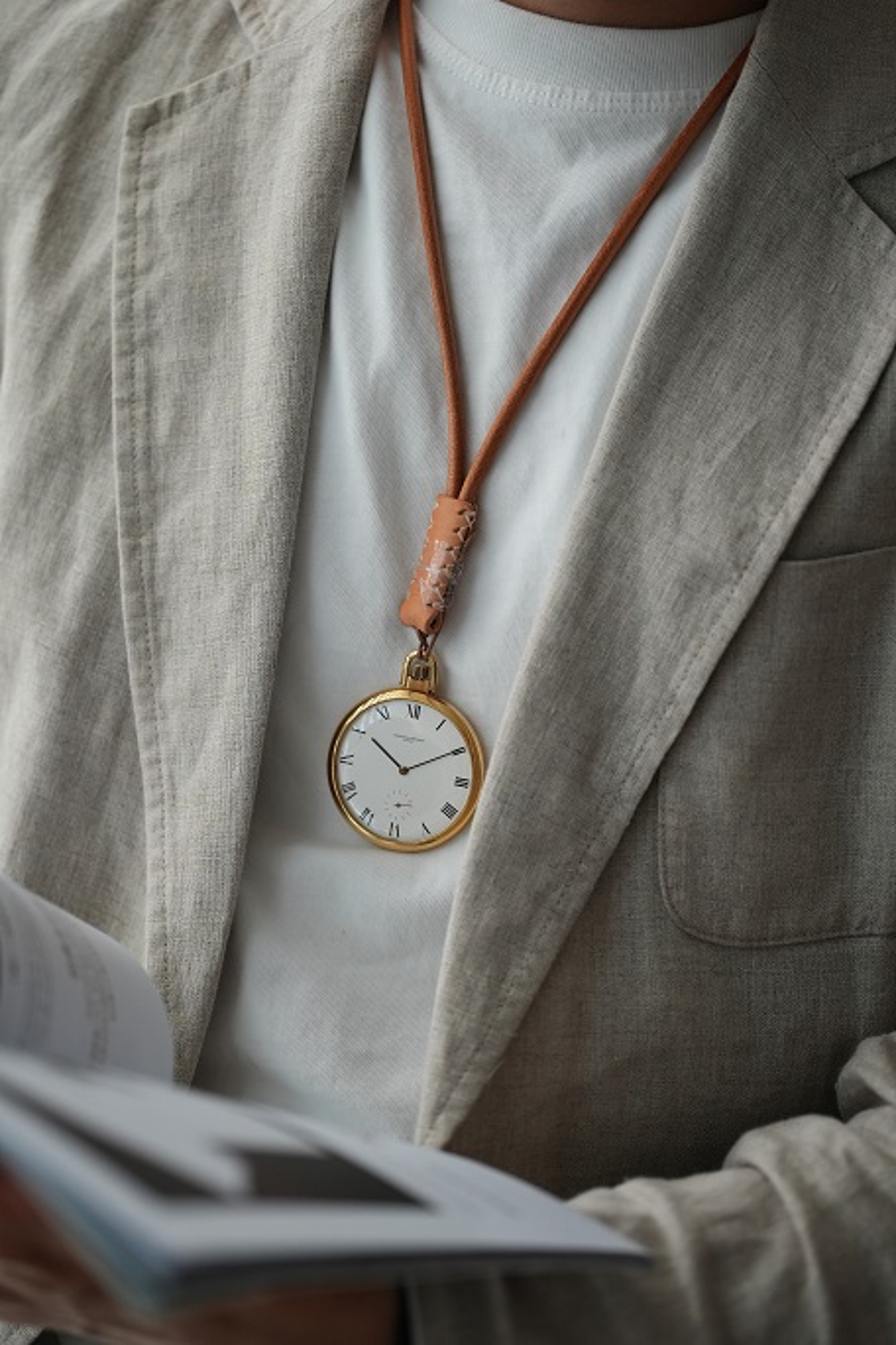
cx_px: 448
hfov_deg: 13.0
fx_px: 3920
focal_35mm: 105
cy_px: 672
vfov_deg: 19.5
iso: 800
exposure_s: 1/250
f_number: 2.8
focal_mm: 105
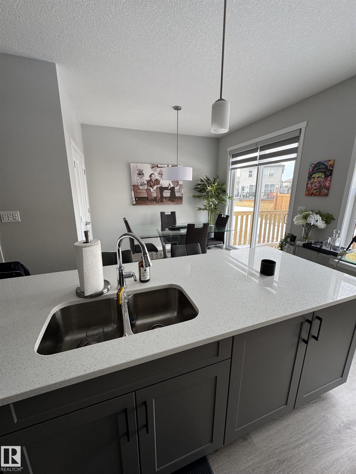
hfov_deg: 85.7
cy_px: 237
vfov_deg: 102.1
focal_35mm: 14
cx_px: 178
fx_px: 192
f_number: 2.2
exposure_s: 1/99
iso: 64
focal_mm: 2.22
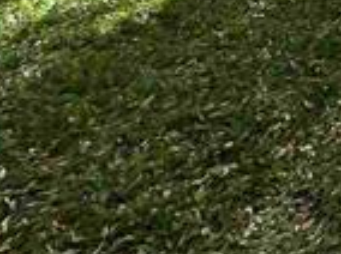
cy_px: -383
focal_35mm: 94
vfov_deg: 12.1
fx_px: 924
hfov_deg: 13.8
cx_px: 848
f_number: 1.8
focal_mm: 1.57
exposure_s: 1/306
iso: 32
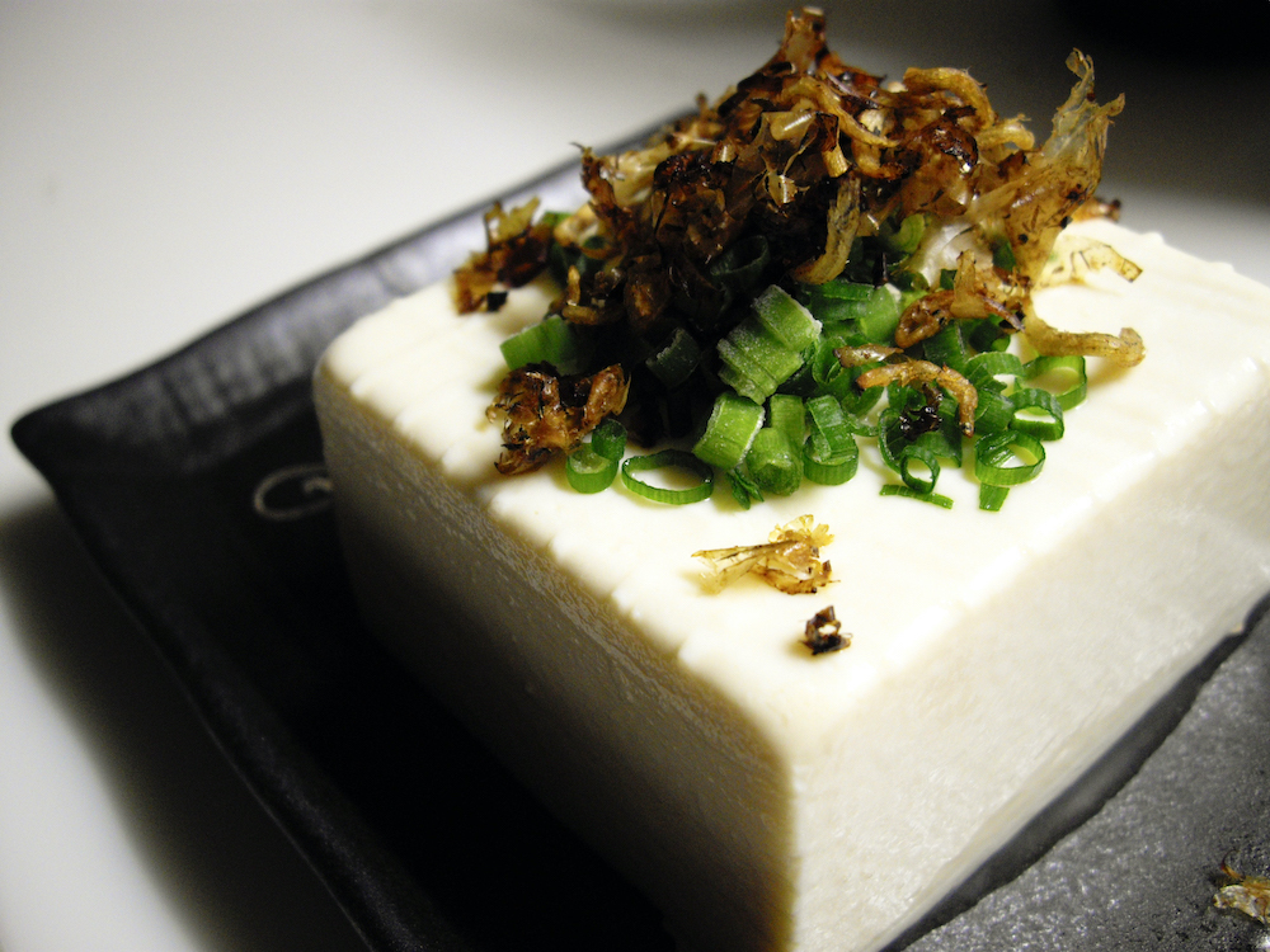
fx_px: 1394
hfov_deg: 49.0
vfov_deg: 37.7
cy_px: 476
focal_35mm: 38
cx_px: 635
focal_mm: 7.9
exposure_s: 1/13
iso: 200
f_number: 2.8
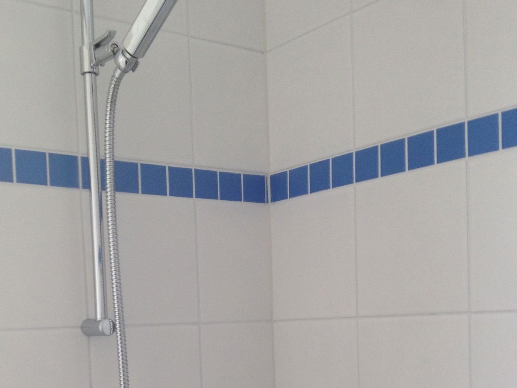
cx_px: 220
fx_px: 851
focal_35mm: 57
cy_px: 367
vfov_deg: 24.7
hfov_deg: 33.7
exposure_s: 1/60
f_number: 2.4
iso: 64
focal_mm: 4.28
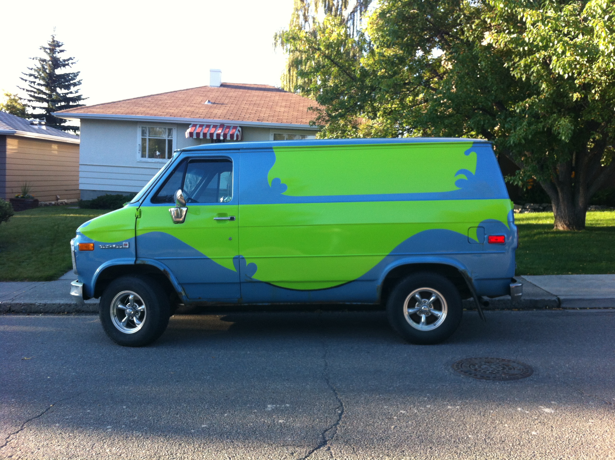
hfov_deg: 52.7
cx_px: 308
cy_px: 230
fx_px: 621
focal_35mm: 35
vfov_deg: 40.6
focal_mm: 3.85
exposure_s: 1/134
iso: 80
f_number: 2.8
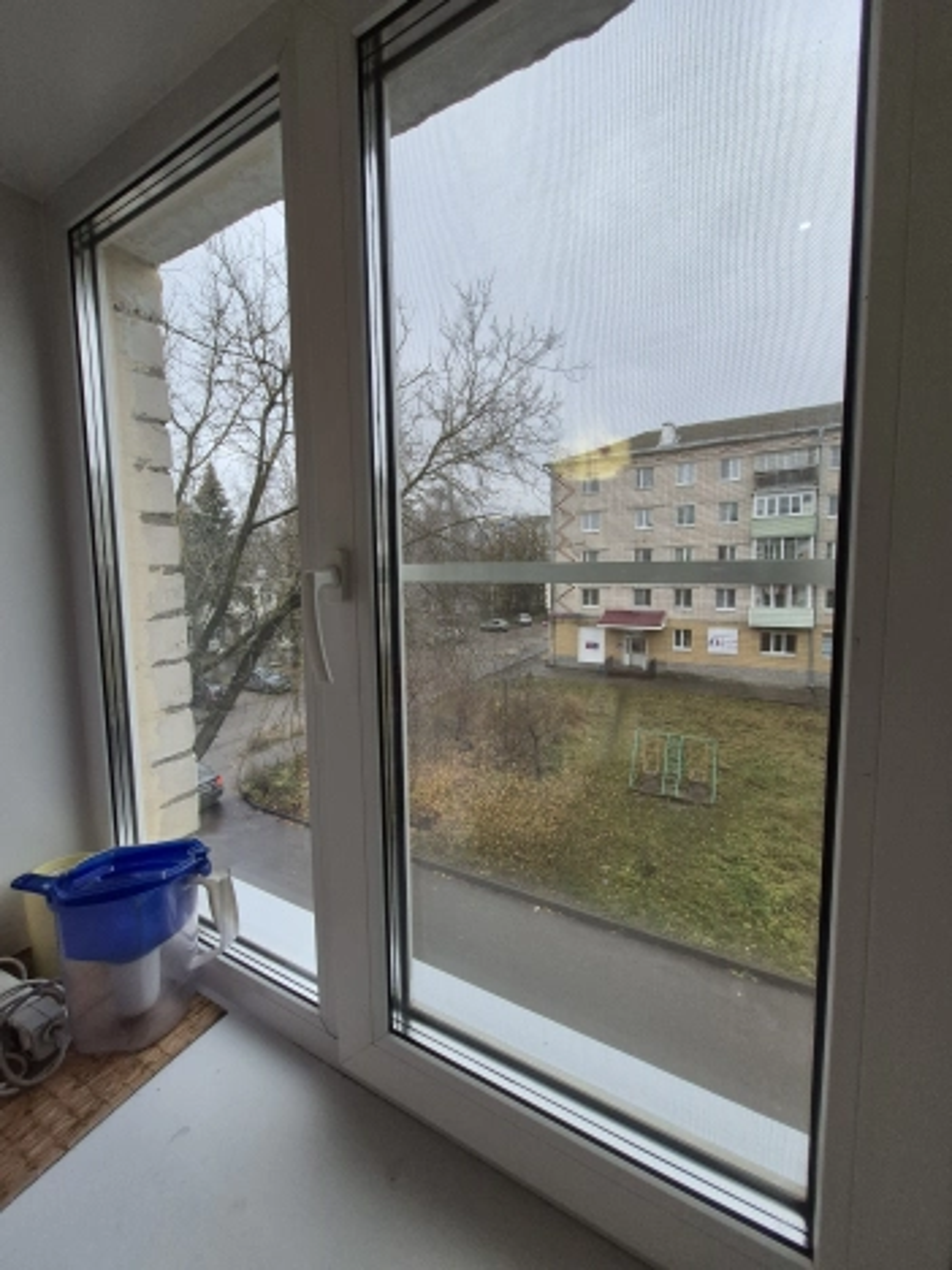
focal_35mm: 13
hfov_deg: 89.9
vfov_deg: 106.2
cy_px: 635
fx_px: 477
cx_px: 476
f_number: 2.2
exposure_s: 1/359
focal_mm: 1.74
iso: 200
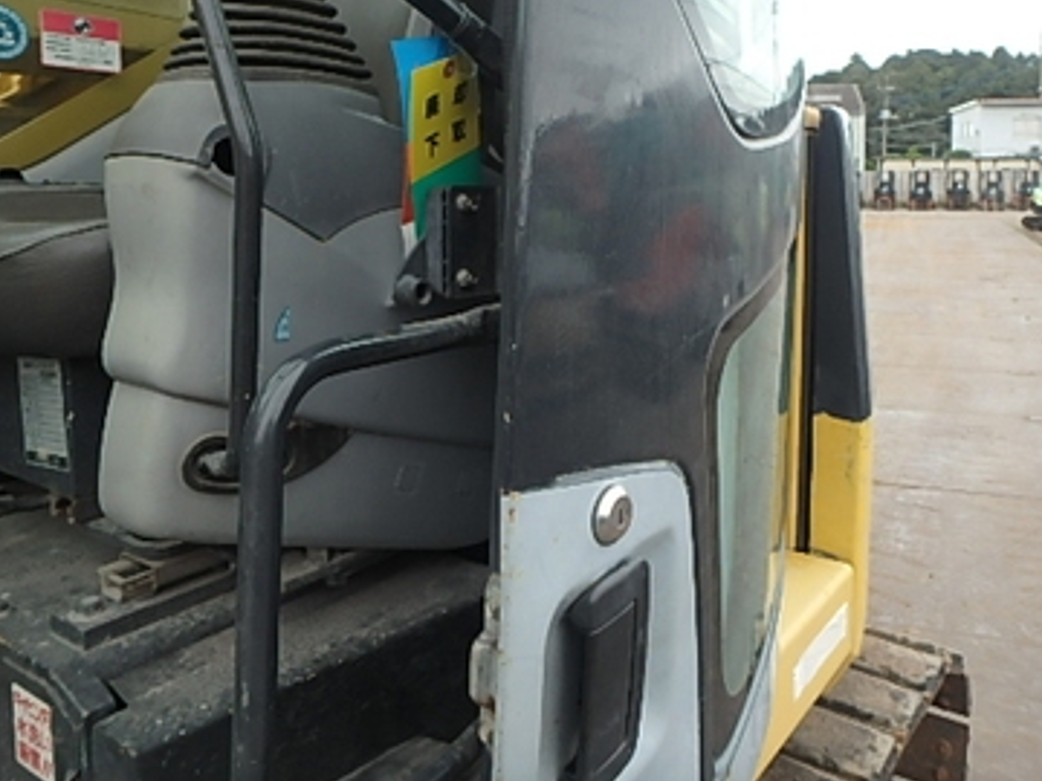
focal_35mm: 28
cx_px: 645
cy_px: 275
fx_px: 843
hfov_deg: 62.6
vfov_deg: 49.1
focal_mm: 3.7
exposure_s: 1/160
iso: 125
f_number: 3.5
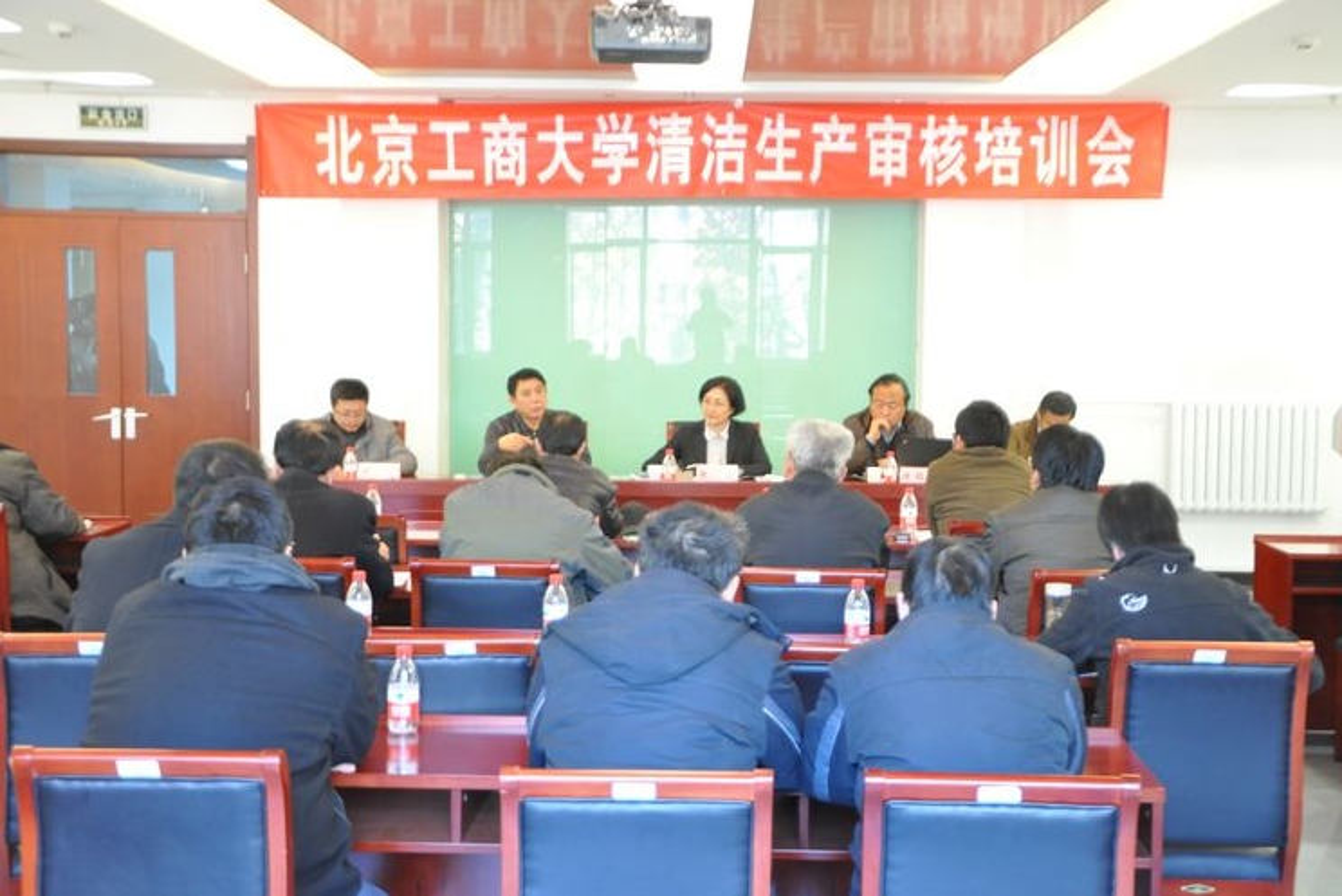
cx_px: 671
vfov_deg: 26.5
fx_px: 1902
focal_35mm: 51
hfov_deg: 38.9
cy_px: 448
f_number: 4.2
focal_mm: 34
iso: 1250
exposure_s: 1/13
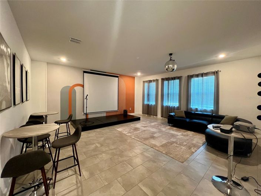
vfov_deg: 89.9
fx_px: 98
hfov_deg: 106.2
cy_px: 98
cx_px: 130
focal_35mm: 13
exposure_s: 1/60
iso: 400
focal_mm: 1.57
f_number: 1.8
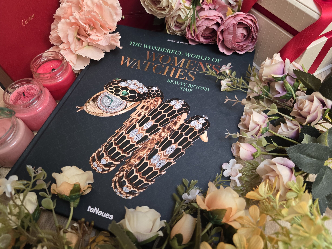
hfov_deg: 71.6
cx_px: 160
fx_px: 230
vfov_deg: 56.8
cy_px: 122
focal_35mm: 24
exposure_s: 1/100
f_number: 1.7
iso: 250
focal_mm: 6.3
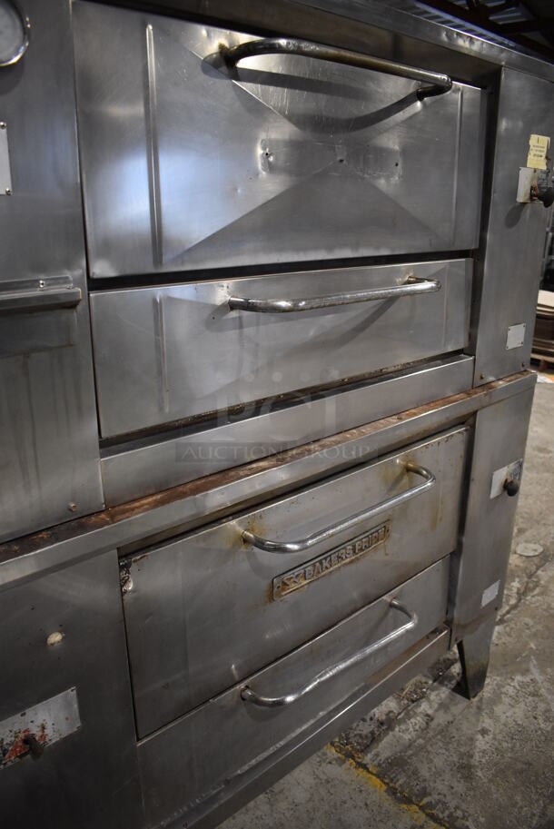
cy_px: 414
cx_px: 277
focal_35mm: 27
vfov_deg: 67.3
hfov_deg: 48.0
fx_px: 622
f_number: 3.5
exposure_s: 1/125
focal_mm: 18
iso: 2000
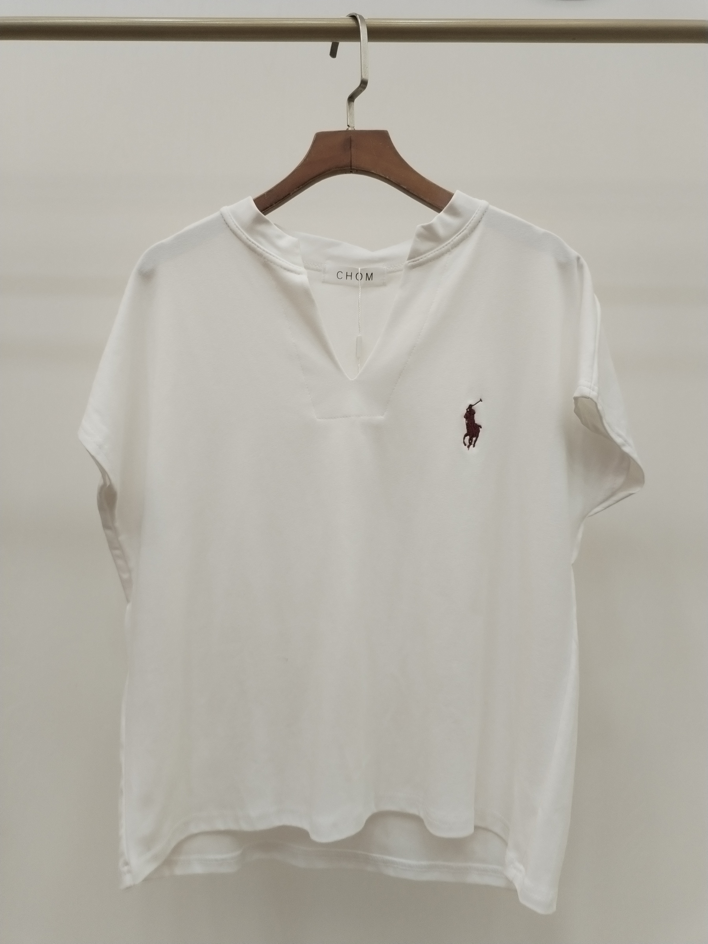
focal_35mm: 29
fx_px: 791
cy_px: 472
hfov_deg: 48.2
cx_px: 354
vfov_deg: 61.7
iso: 203
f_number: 1.8
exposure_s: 1/120
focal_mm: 4.75
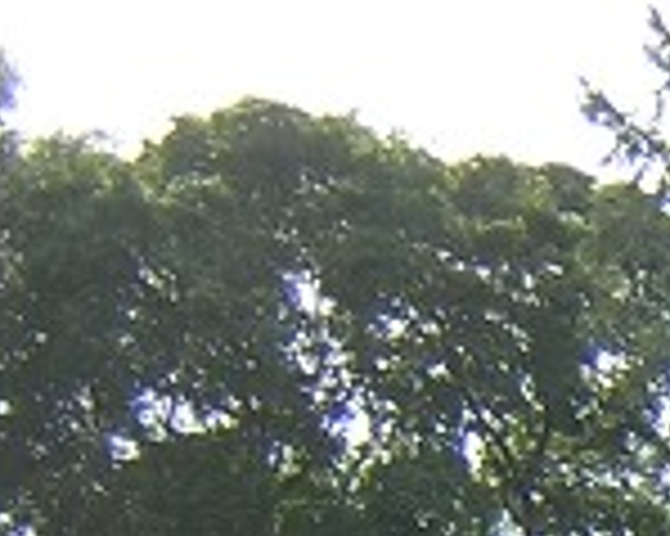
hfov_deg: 9.5
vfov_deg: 7.9
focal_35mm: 189
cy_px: 973
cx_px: 1398
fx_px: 3745
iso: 100
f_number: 2.6
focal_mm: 4.7
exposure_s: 1/484
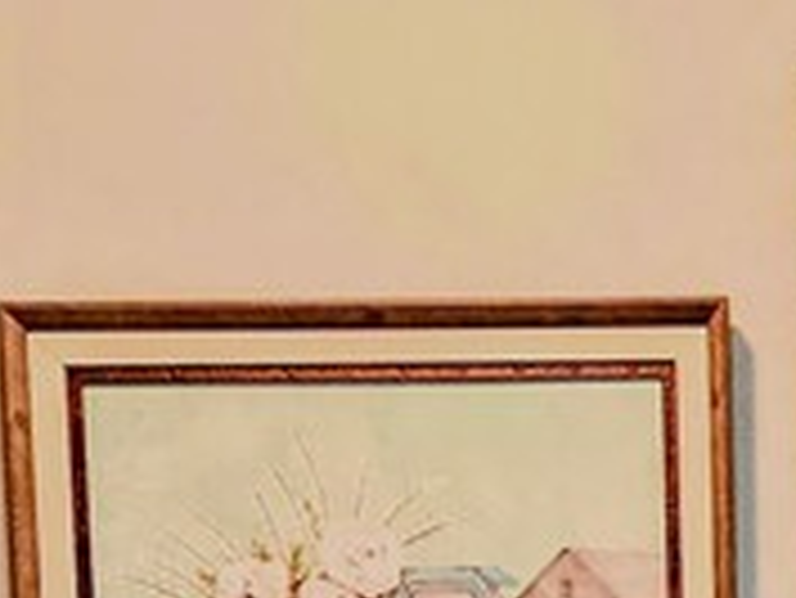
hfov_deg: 24.1
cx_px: 899
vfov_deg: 16.0
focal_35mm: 75
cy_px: 1140
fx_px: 1726
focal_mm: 1.74
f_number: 2.2
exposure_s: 1/60
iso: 320
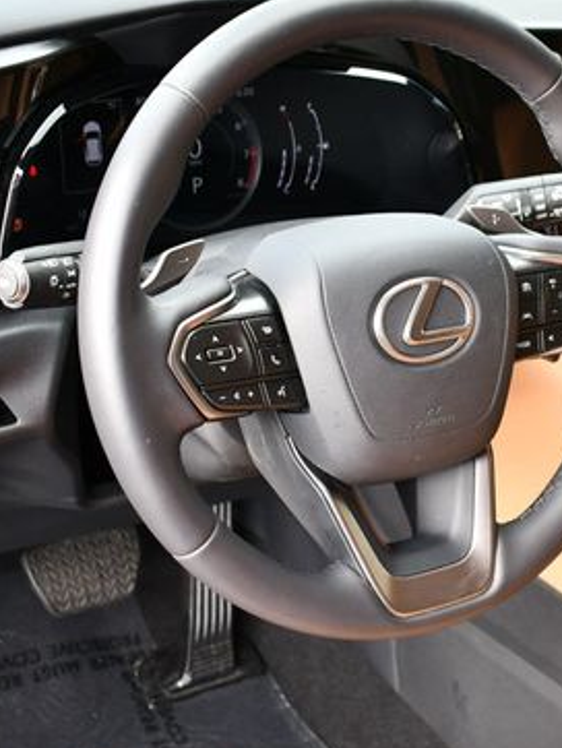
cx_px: 442
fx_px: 1470
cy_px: 324
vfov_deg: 28.5
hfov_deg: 21.4
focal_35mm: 68
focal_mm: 20
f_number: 3.8
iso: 560
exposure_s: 1/250
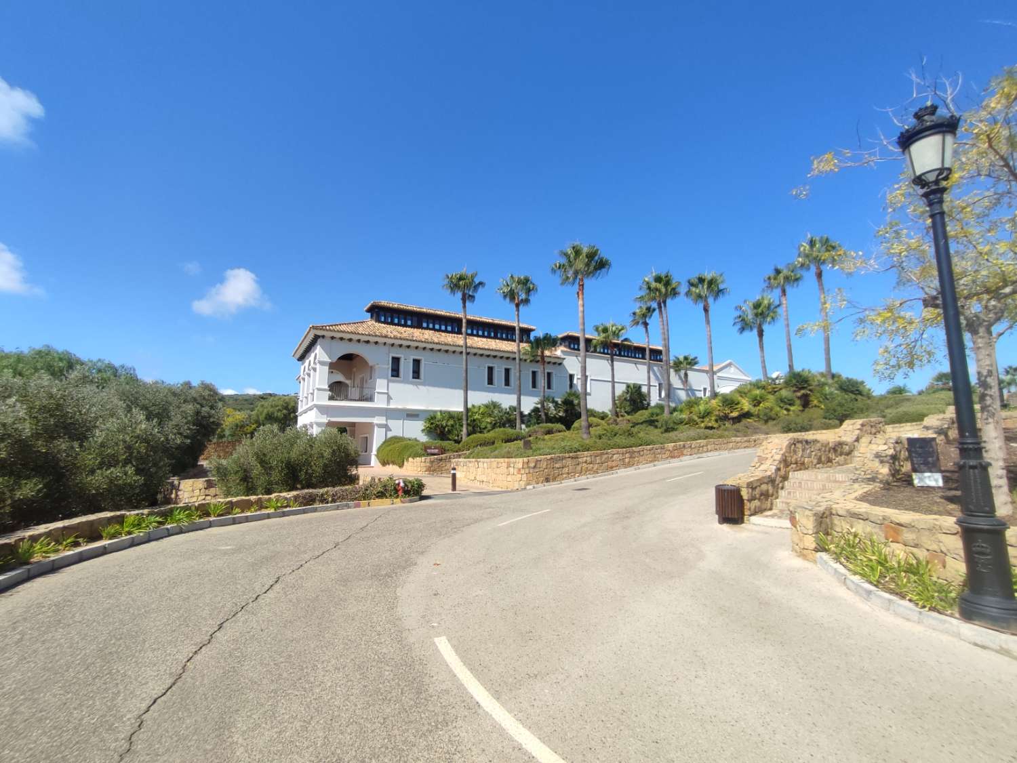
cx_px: 508
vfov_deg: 78.1
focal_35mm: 16
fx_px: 470
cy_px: 382
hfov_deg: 94.5
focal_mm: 1.65
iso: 50
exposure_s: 1/1012
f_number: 2.2
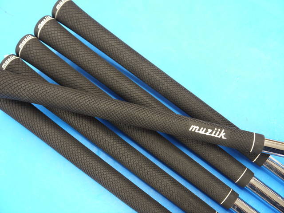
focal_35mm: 50
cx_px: 142
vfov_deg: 29.1
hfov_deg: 38.2
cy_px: 106
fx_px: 410
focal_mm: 25
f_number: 4.6
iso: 800
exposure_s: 1/60
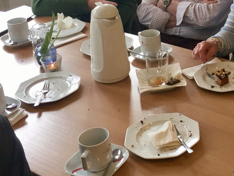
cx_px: 214
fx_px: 466
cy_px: 12
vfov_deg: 20.8
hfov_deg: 27.1
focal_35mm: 69
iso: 32
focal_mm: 4.15
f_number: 2.2
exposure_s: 1/30
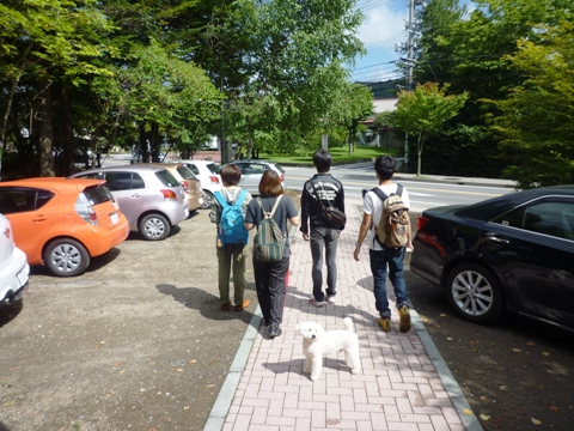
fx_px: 415
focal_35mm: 25
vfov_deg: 54.9
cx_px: 287
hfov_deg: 69.4
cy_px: 216
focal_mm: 4.4
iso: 80
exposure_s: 1/640
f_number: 3.2
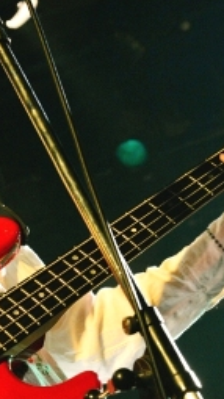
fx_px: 1619
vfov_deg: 14.0
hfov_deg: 7.9
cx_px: 28
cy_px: 333
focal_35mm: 153
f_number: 5.6
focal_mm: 62
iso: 6400
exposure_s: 1/50
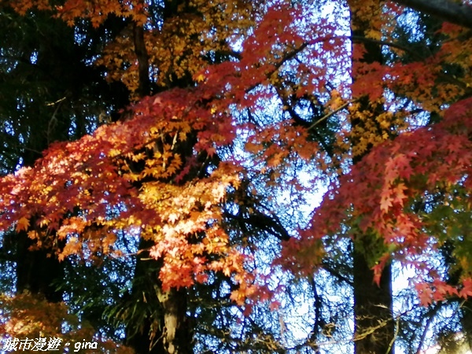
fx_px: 886
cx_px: 236
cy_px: 177
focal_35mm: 65
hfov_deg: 29.8
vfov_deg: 22.6
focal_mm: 3.81
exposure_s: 1/50
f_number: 2.2
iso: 50
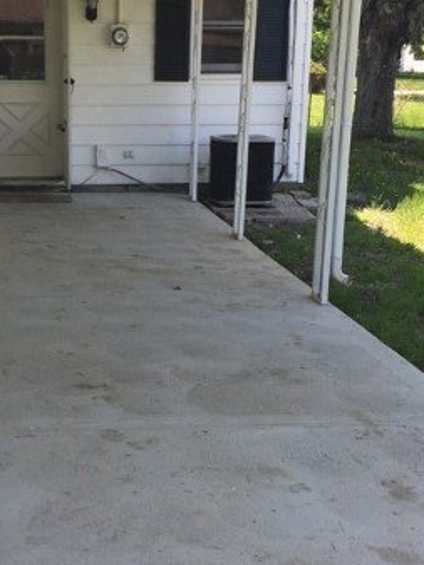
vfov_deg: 29.3
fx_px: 1077
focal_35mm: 66
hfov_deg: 22.1
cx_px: 104
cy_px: 349
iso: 32
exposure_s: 1/350
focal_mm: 4.15
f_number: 2.2
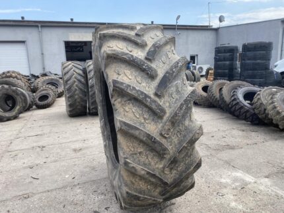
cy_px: 106
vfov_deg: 53.1
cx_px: 142
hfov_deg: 67.3
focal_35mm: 26
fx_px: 213
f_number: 1.8
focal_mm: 4.25
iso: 32
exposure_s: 1/1330
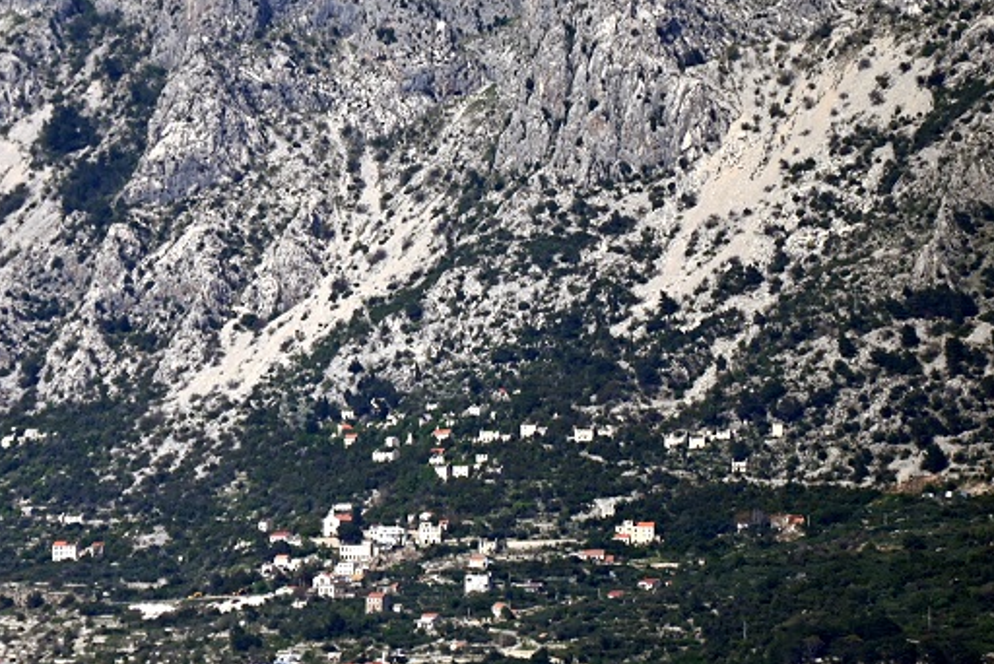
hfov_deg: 4.1
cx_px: 107
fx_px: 13840
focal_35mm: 501
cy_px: 148
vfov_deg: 2.7
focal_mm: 270
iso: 125
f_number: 5.6
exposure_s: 1/1000
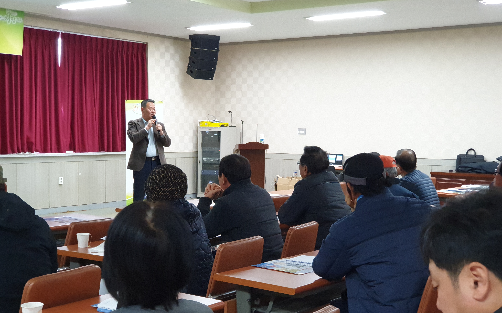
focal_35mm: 56
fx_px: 766
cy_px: 180
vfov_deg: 23.1
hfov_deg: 36.3
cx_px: 251
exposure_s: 1/24
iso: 250
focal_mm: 6
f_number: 2.4
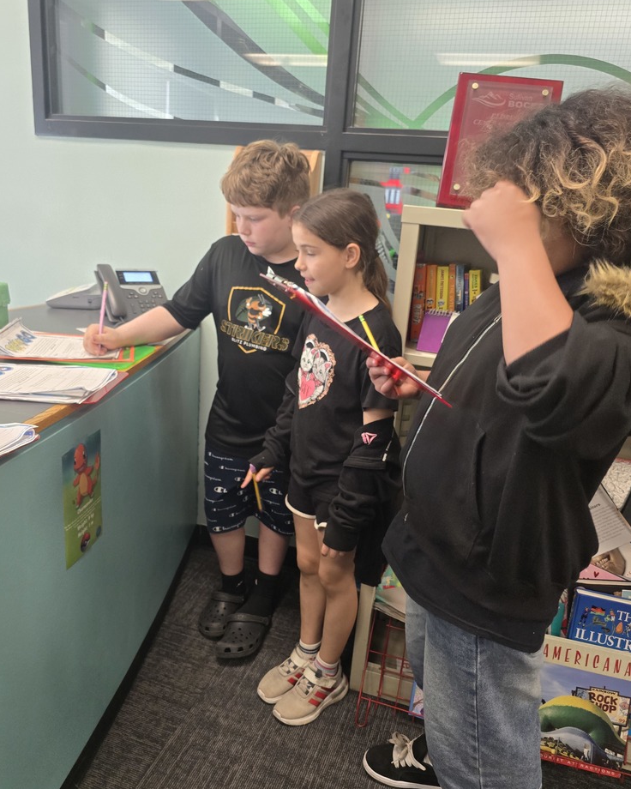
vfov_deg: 68.1
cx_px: 321
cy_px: 394
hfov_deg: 56.8
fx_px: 584
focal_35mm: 25
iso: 640
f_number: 1.7
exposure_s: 1/120
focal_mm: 6.3
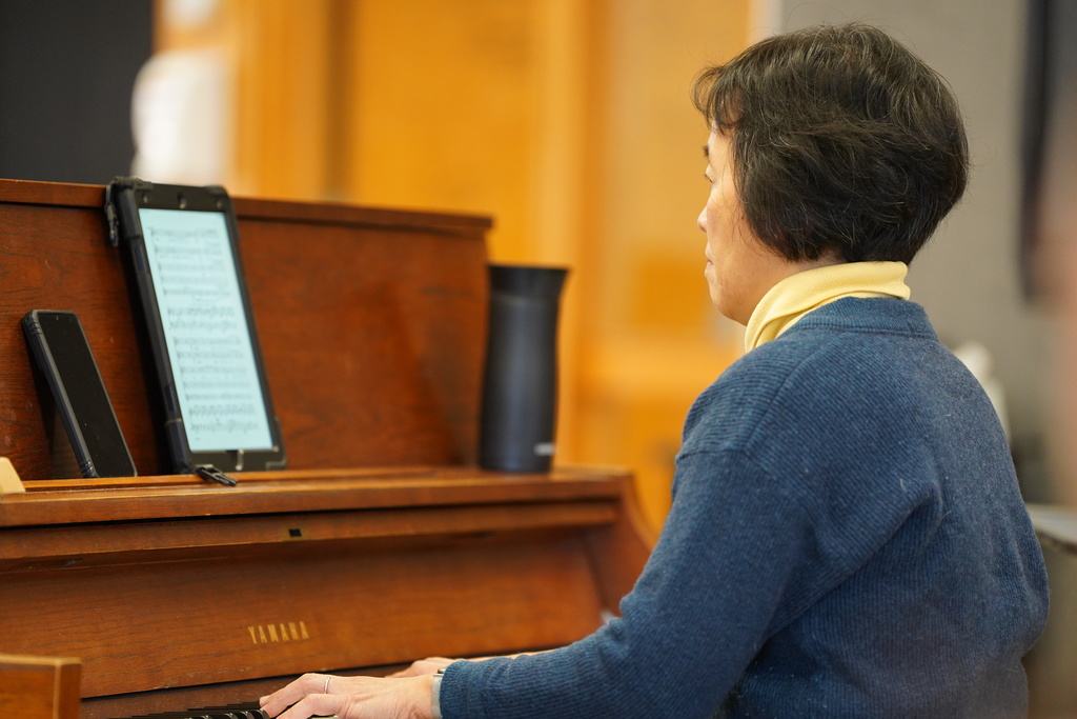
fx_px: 5984
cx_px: 538
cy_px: 360
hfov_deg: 10.3
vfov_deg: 6.9
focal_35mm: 200
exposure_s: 1/250
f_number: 2.8
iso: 2500
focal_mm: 200
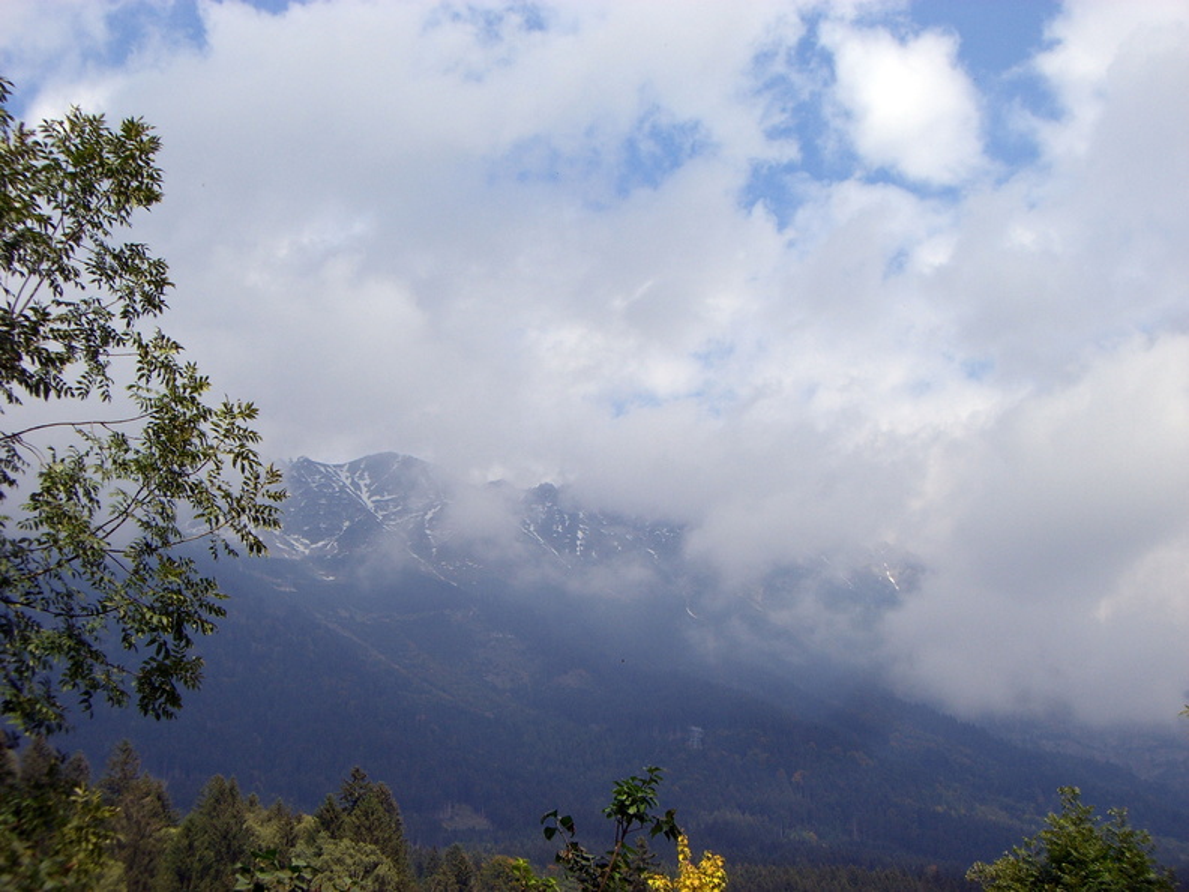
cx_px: 594
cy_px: 446
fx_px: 1889
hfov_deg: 34.9
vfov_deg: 26.6
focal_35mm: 55
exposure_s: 1/500
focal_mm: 9
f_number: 5.2
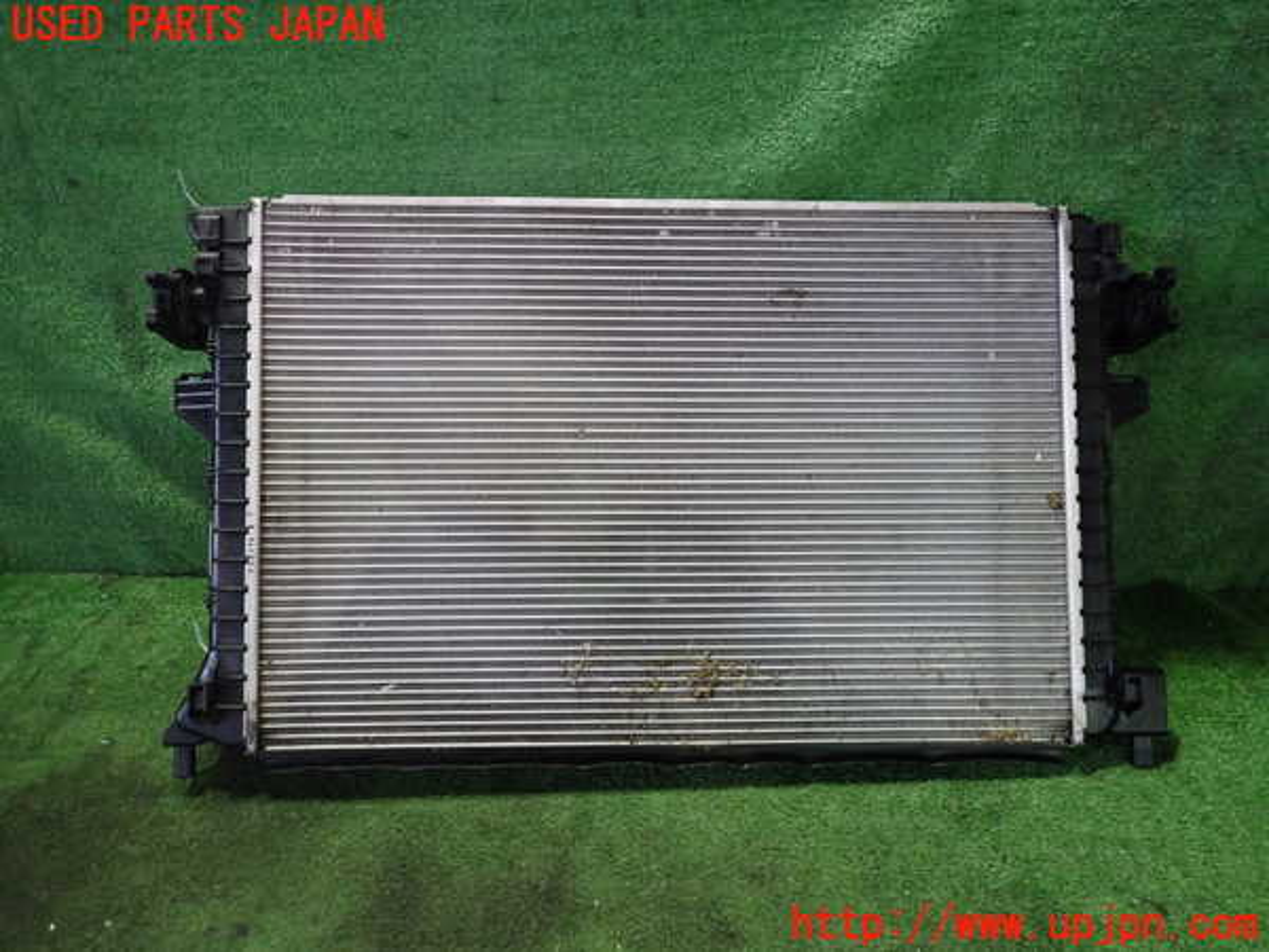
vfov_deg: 54.9
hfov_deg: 69.4
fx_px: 916
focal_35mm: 25
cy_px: 476
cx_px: 634
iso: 500
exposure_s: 1/30
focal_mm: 4.5
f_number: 2
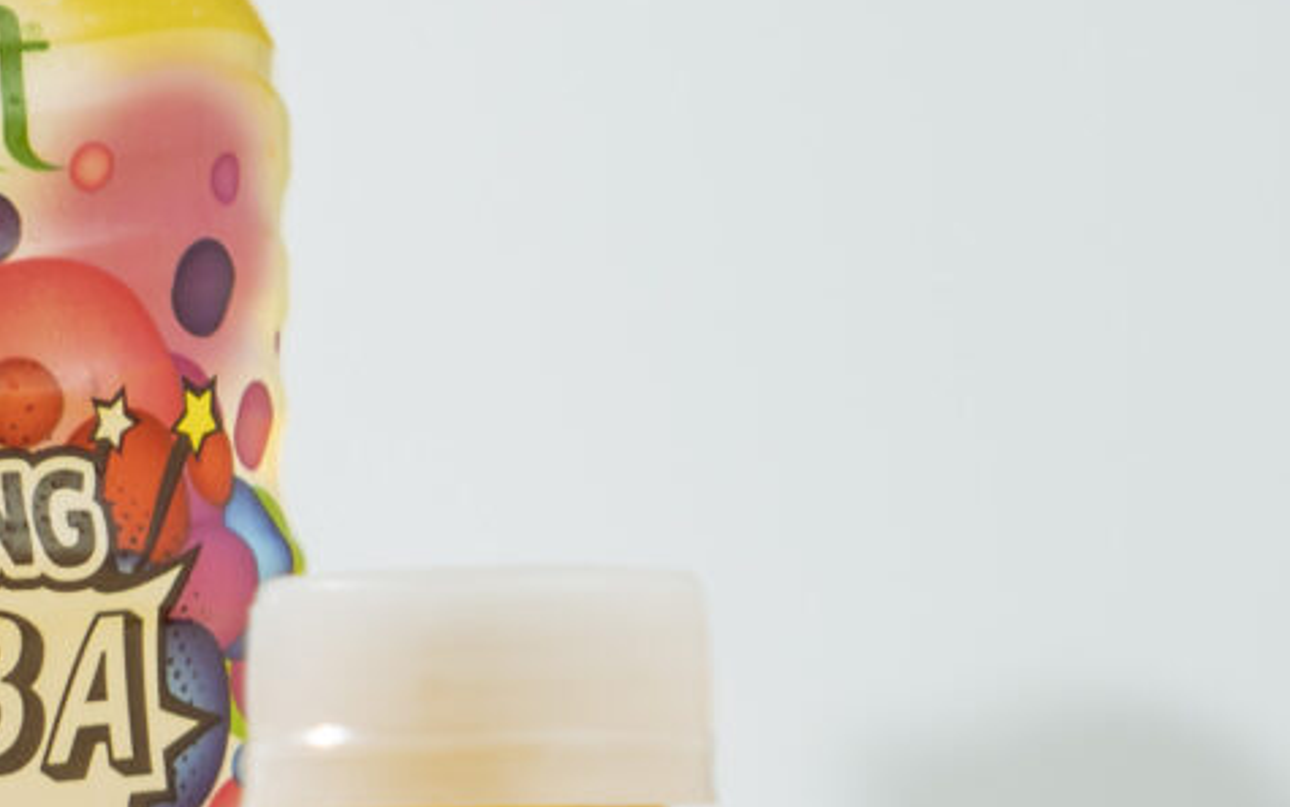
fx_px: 14486
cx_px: -1697
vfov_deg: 3.2
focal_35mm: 412
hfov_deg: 5.0
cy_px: 1172
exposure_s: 1/80
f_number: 3.5
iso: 160
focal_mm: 50
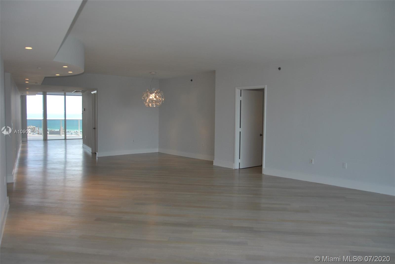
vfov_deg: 43.7
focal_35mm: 30
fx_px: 329
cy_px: 132
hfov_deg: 61.9
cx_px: 198
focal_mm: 20
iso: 125
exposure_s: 1/125
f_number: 3.5
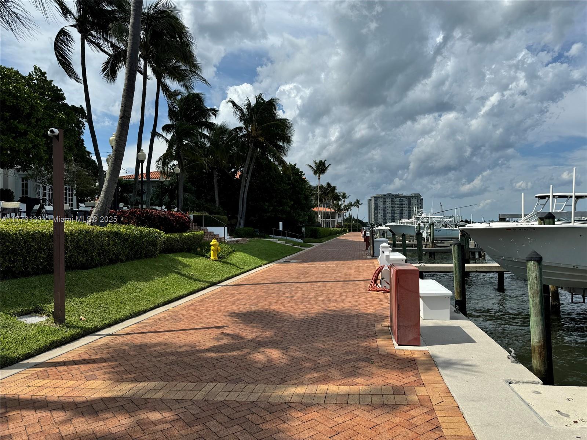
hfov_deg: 71.6
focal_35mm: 24
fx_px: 407
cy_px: 220
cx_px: 294
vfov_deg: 56.8
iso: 80
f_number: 1.78
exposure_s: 1/6410
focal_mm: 6.76
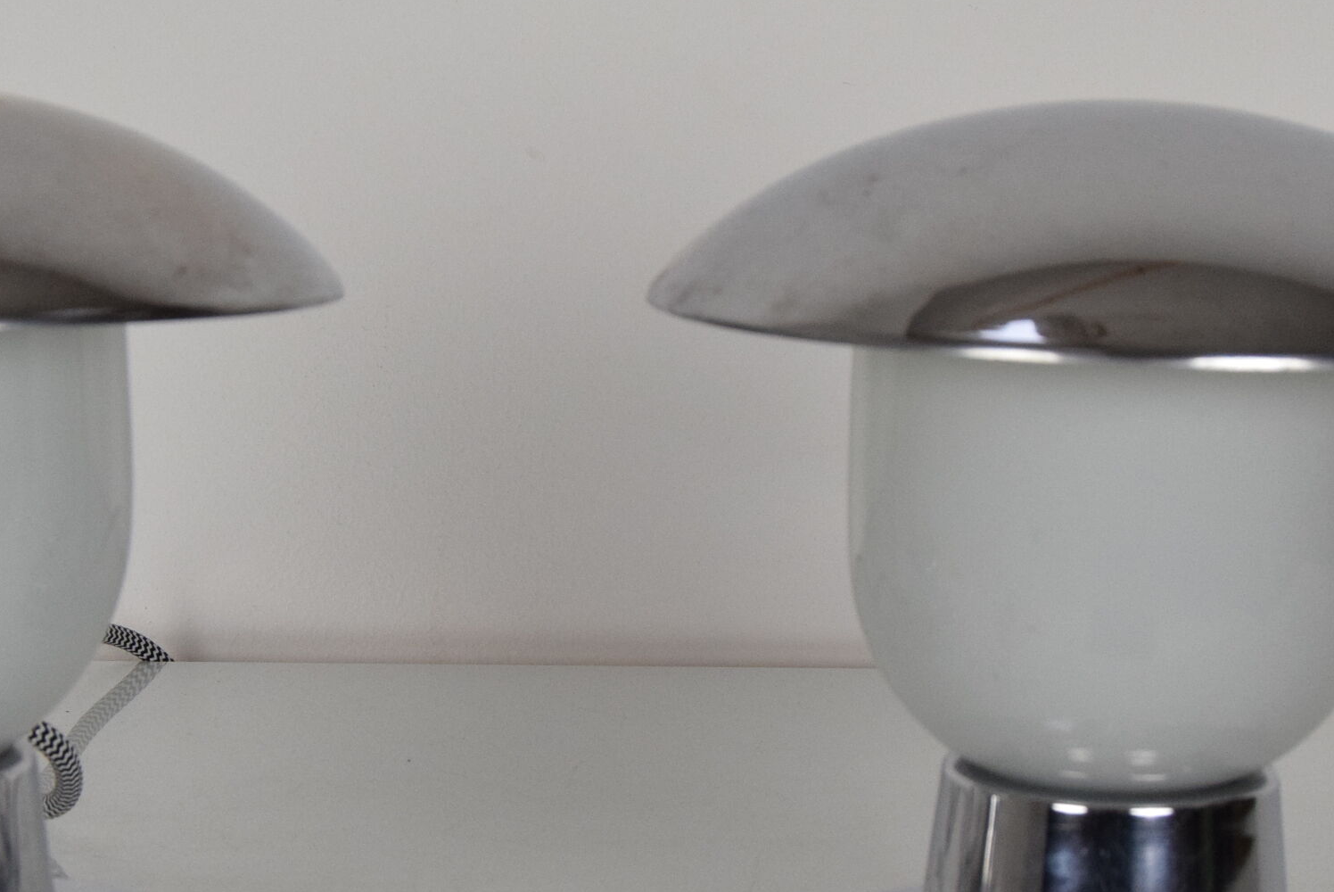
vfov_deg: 12.0
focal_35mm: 114
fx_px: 4227
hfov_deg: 17.9
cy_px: 537
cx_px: 486
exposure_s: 1/320
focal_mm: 38
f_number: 9
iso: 1600
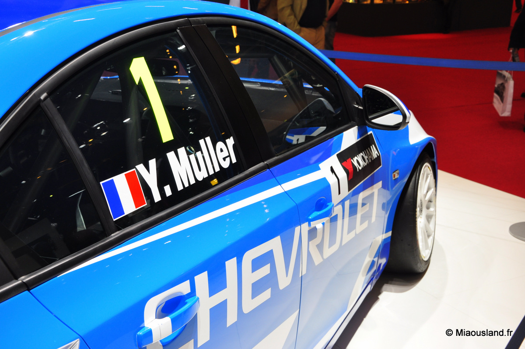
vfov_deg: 26.4
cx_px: 262
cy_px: 174
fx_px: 743
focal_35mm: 51
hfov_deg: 38.9
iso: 400
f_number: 8
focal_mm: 34
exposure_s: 1/60
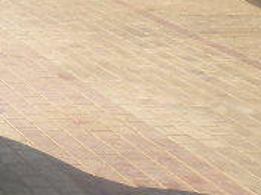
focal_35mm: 238
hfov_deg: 7.8
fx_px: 1794
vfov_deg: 6.2
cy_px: 161
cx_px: -332
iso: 80
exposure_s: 1/382
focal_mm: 7.4
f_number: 4.9
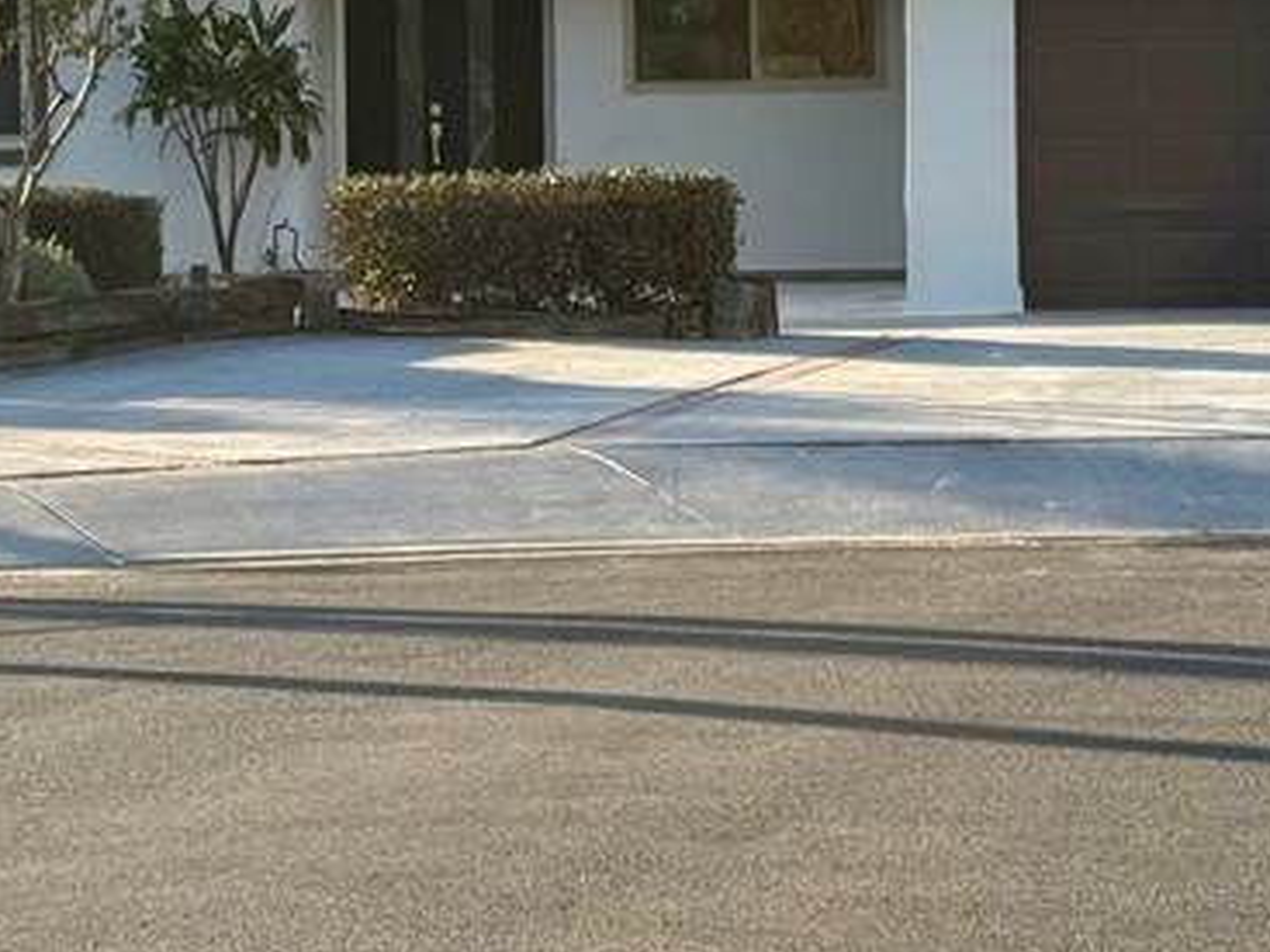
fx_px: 4915
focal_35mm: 134
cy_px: 272
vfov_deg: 11.0
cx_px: 516
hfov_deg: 14.7
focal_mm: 6.76
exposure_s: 1/3226
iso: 64
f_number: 1.78
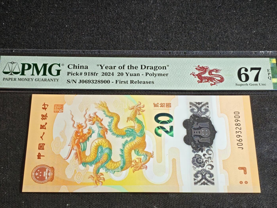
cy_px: 104
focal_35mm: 75
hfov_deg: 26.0
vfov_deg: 19.6
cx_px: 138
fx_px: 600
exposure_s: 1/310
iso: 50
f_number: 1.5
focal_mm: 4.94
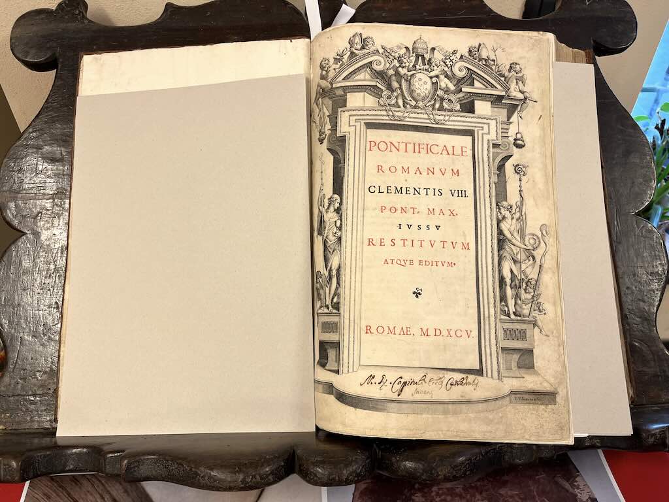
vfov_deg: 53.1
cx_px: 334
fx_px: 502
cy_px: 251
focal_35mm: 26
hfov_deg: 67.3
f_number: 1.6
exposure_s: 1/100
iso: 125
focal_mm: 5.1
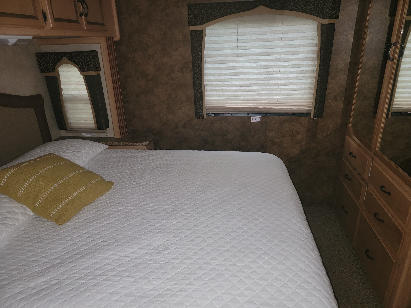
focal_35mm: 24
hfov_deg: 71.6
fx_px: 285
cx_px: 206
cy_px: 154
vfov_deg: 56.8
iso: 500
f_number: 1.8
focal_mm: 6.7
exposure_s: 1/8
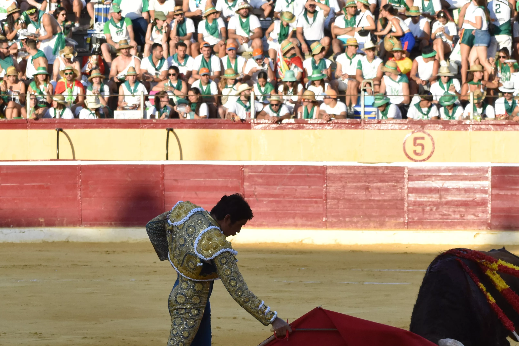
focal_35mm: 196
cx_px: 272
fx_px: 2826
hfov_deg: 10.5
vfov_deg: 7.0
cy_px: 307
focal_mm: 70
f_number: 8
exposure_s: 1/1000
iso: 800
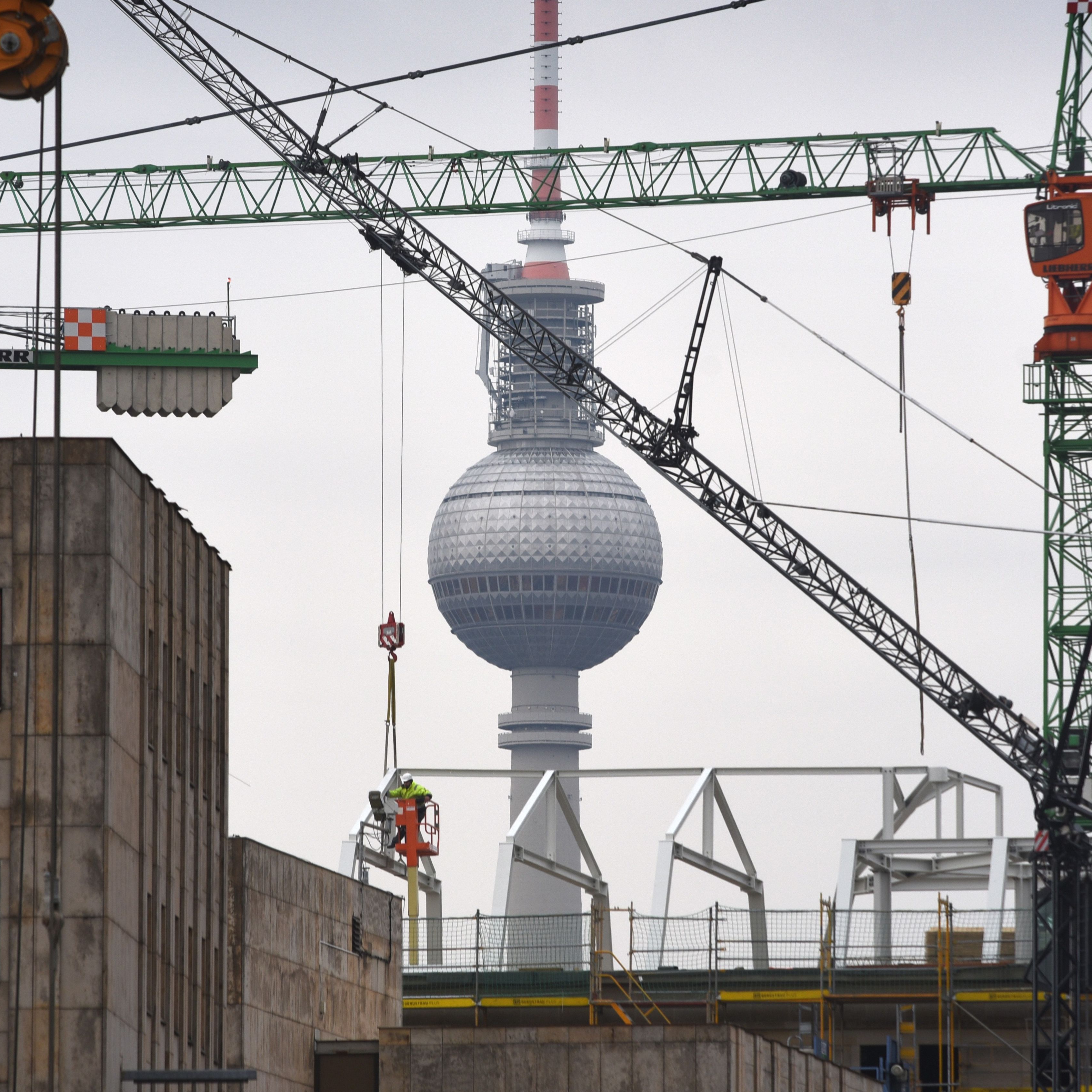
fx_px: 15597
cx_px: 516
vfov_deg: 4.0
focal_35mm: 437
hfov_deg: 4.0
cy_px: 506
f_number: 6.7
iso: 200
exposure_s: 1/400
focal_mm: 290
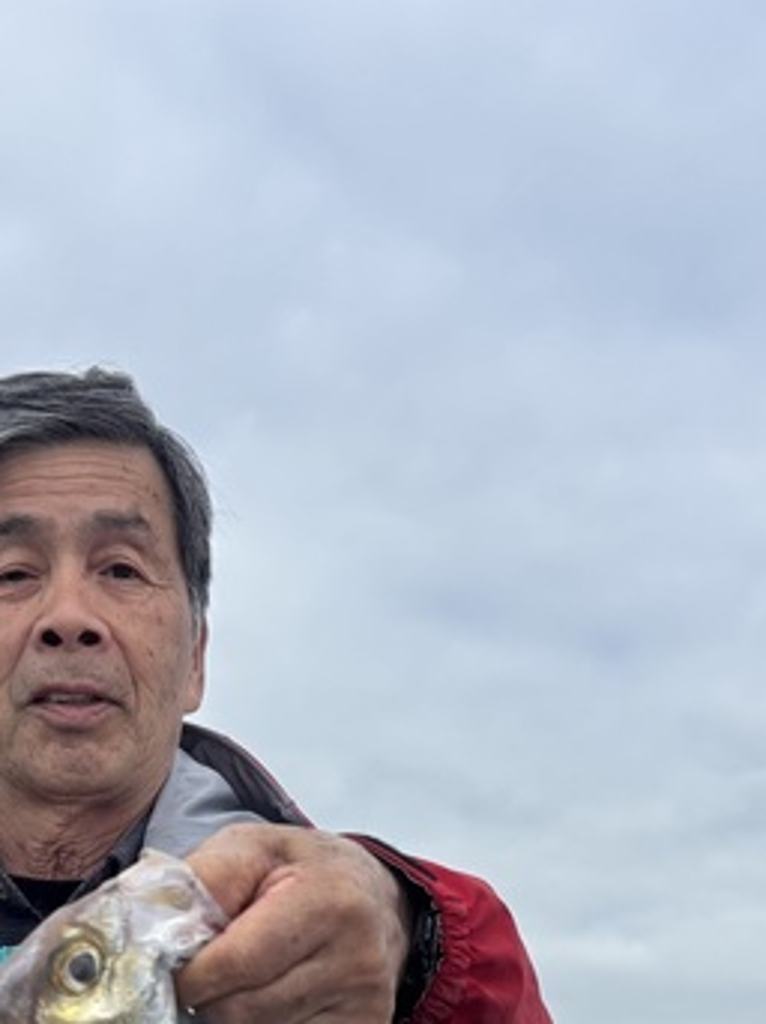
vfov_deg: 26.1
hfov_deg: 22.5
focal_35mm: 65
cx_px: 284
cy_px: 1273
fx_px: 1920
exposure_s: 1/3650
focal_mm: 5.96
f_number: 1.6
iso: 50
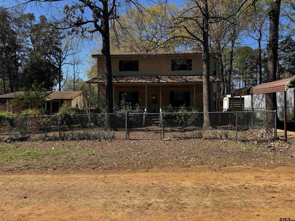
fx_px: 205
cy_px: 110
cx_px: 148
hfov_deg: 71.6
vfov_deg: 56.8
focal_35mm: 24
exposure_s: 1/2506
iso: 80
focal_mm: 6.76
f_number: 1.78
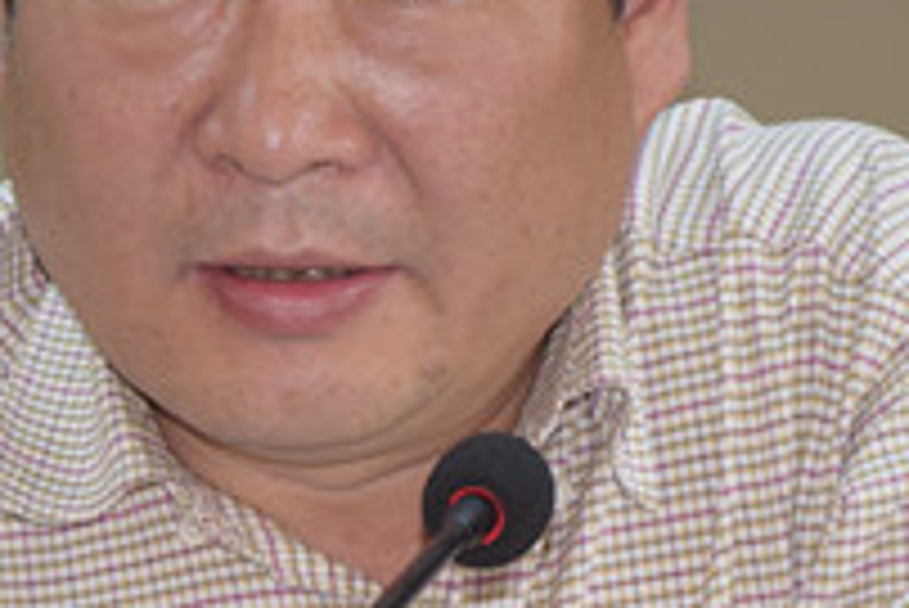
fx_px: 7201
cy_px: 304
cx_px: 279
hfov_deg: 7.2
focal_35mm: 285
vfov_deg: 4.8
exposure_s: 1/80
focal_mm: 48
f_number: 5.3
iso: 800
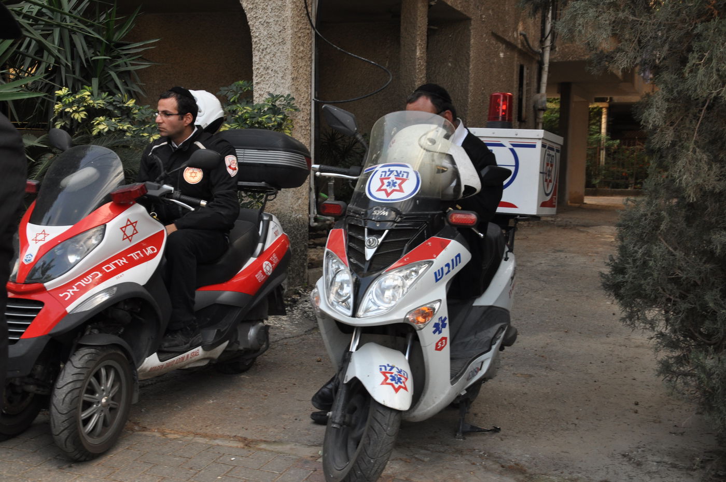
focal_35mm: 48
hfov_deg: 41.2
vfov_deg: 28.0
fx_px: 967
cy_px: 241
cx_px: 363
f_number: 8
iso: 320
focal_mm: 32
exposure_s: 1/80
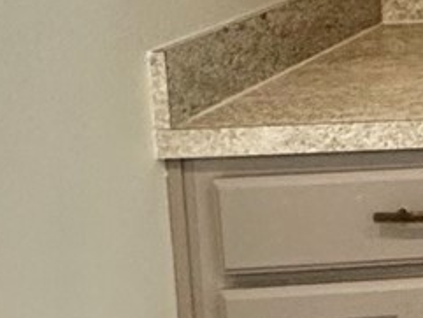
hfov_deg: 14.1
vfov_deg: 14.9
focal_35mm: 93
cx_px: 1029
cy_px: -134
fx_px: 1137
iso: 250
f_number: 2.2
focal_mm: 2.22
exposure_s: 1/120
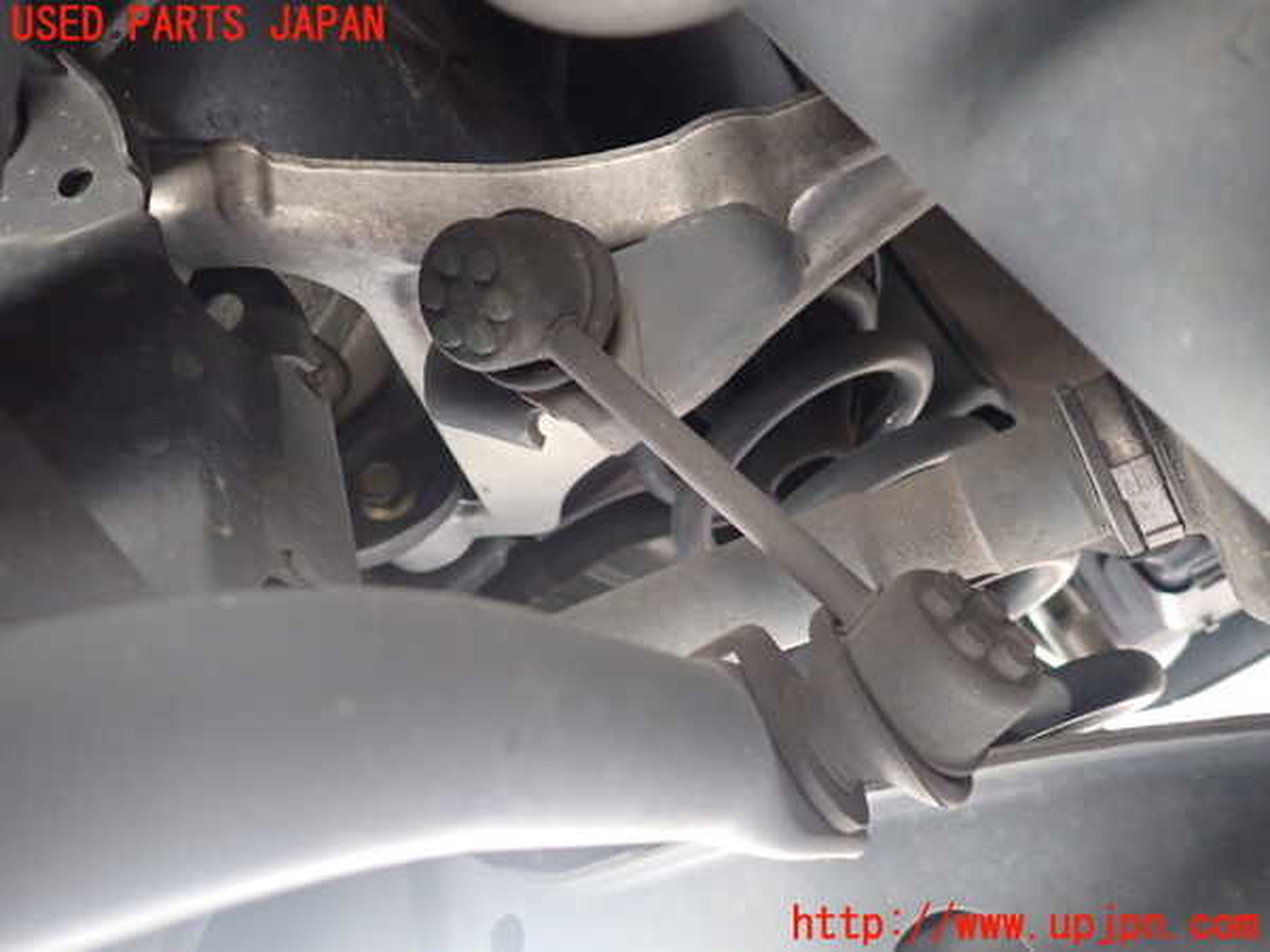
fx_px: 917
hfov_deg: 69.4
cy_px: 476
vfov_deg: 54.9
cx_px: 635
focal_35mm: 25
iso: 640
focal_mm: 4.5
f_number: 2
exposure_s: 1/30
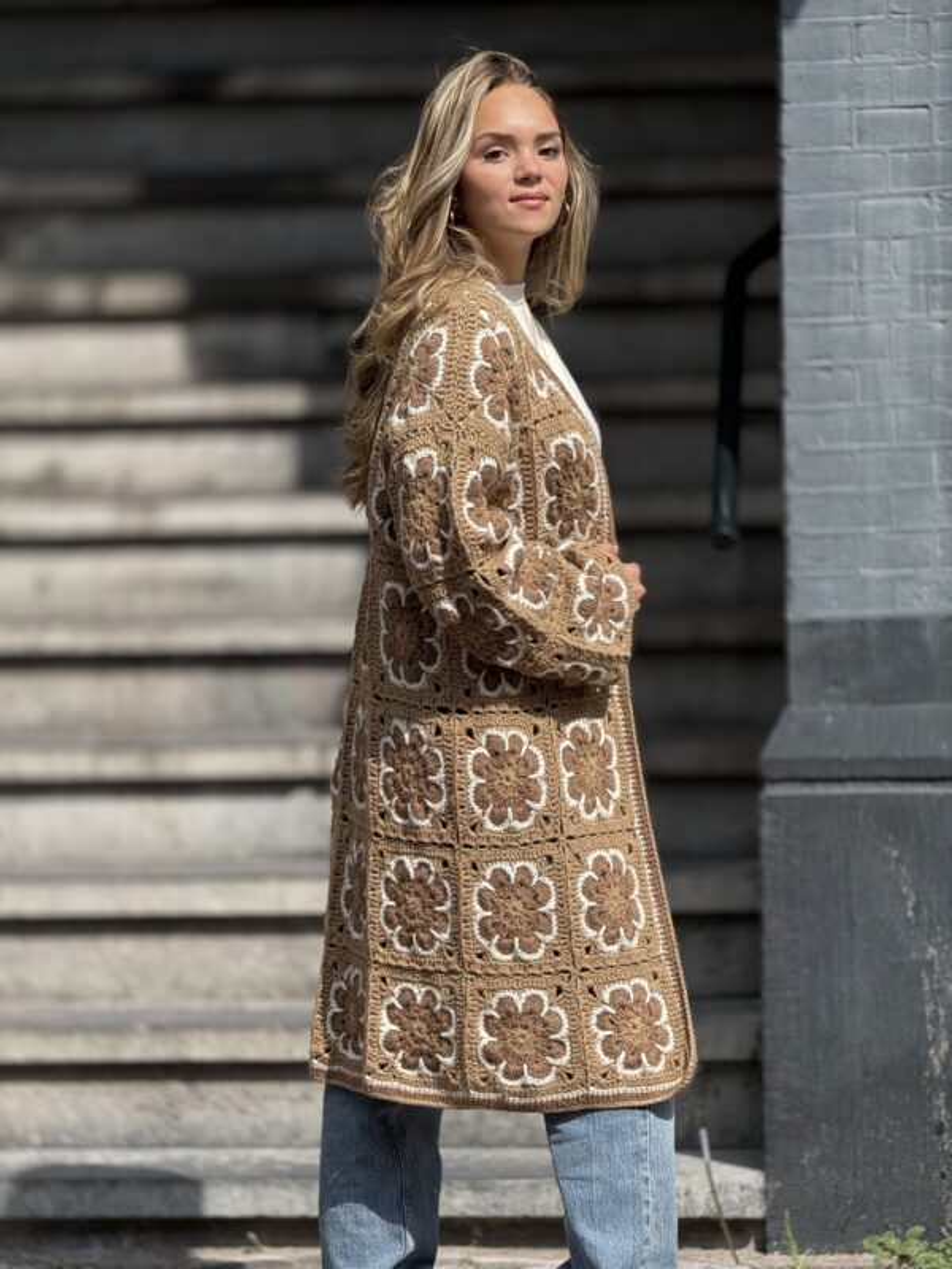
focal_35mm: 120
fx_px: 4400
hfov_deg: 12.3
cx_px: 476
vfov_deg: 16.4
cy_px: 634
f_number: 2.8
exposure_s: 1/1546
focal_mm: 15.66
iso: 80
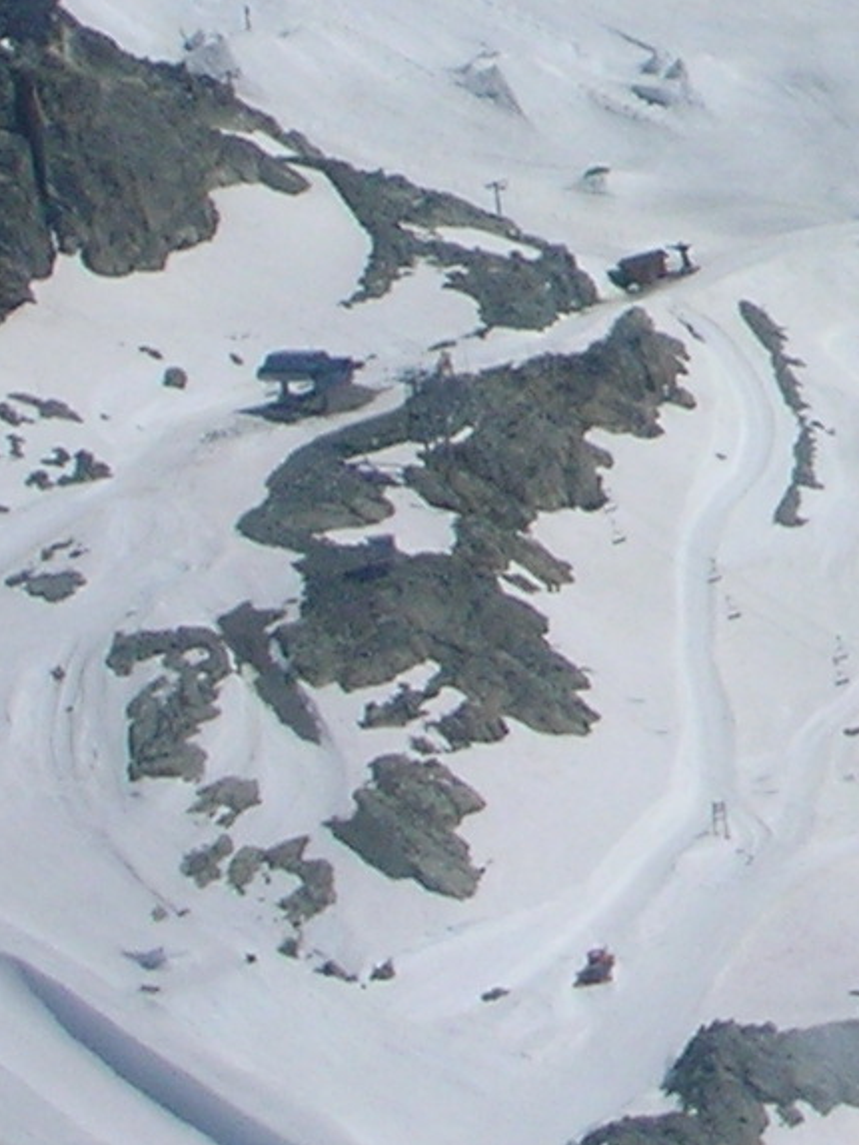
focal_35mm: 330
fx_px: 10915
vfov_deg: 6.0
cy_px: -280
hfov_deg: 4.4
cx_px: 1946
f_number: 12.4
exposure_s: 1/140
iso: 50
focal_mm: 12.2
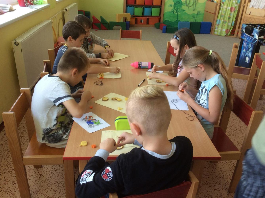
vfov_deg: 44.0
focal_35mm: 32
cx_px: 132
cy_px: 99
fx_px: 245
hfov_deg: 56.9
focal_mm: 3.3
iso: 40
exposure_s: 1/25
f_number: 2.4
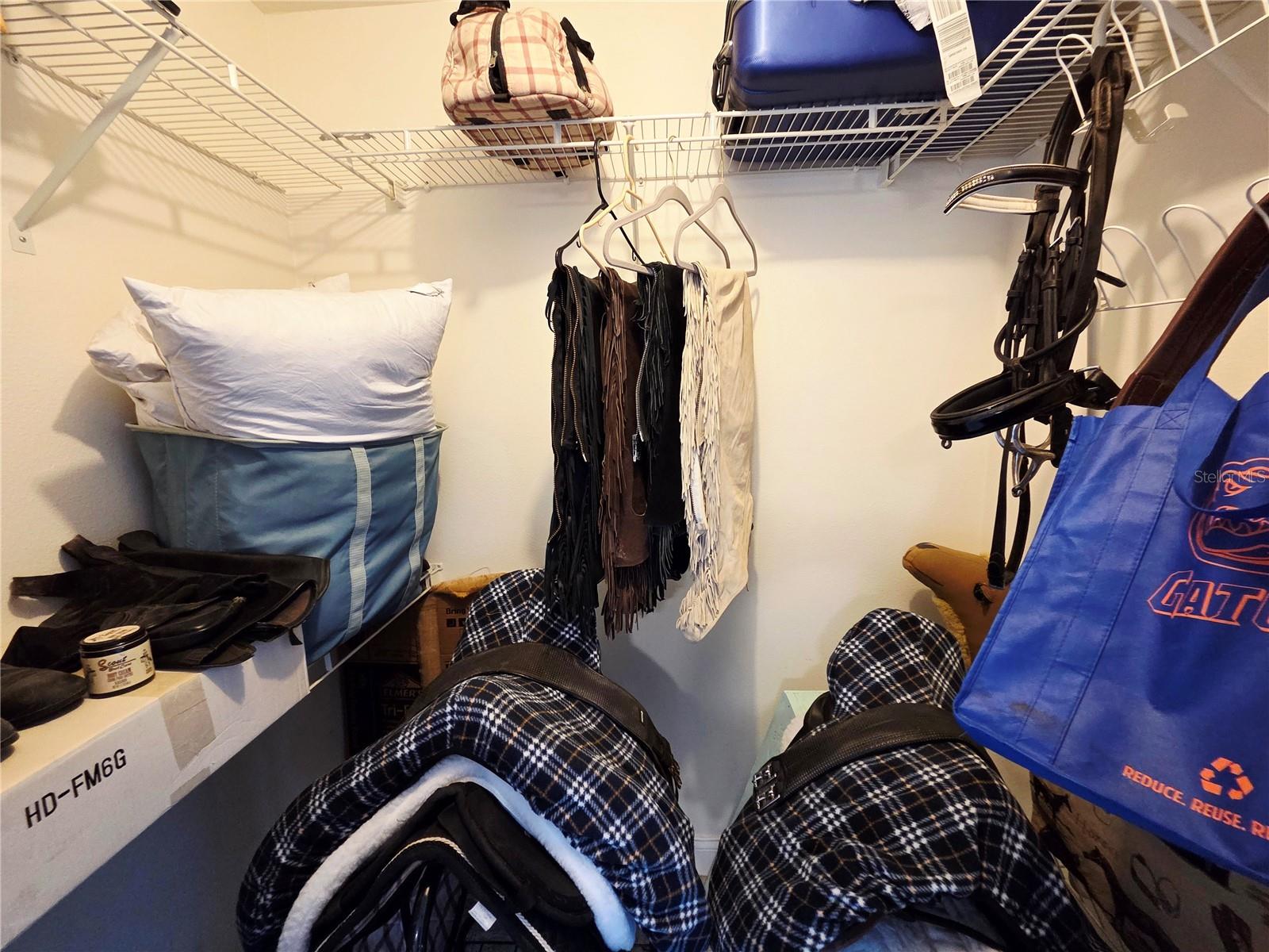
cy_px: 476
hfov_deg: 106.2
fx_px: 477
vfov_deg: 89.9
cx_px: 634
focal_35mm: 13
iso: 500
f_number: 2.2
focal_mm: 2.2
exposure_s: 1/60.2
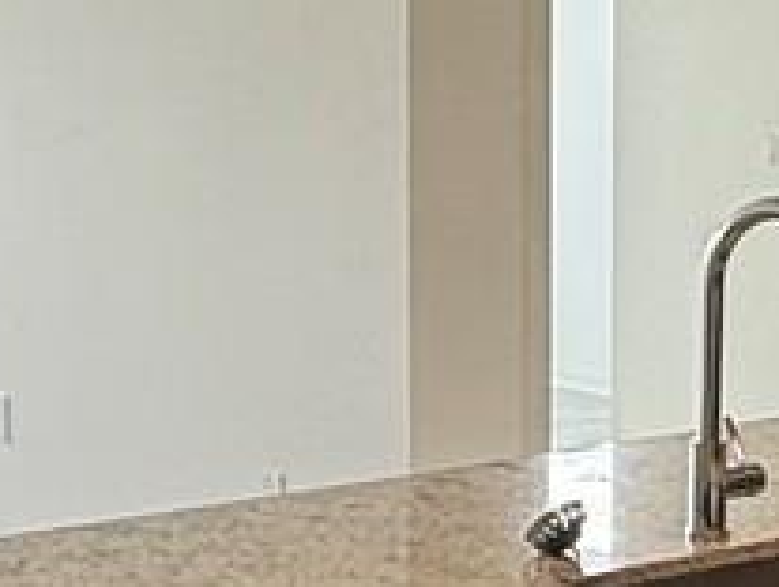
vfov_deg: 13.7
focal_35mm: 108
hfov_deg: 18.1
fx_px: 2435
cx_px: 504
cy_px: 301
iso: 64
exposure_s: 1/120
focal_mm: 2.22
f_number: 2.2
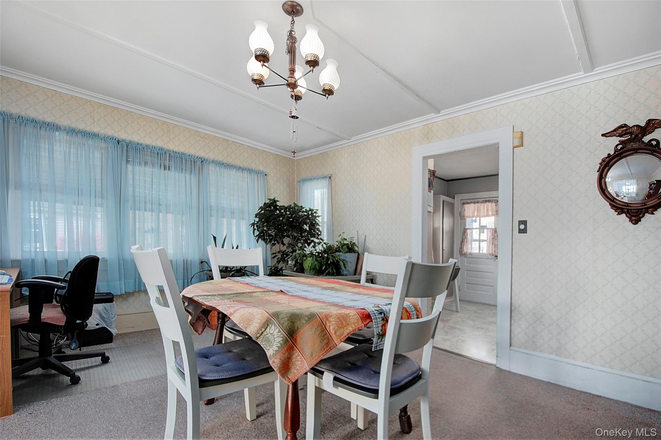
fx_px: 275
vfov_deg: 77.2
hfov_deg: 100.4
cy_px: 220
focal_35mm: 15
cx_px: 330
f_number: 14
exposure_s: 1/25
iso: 200
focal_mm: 10
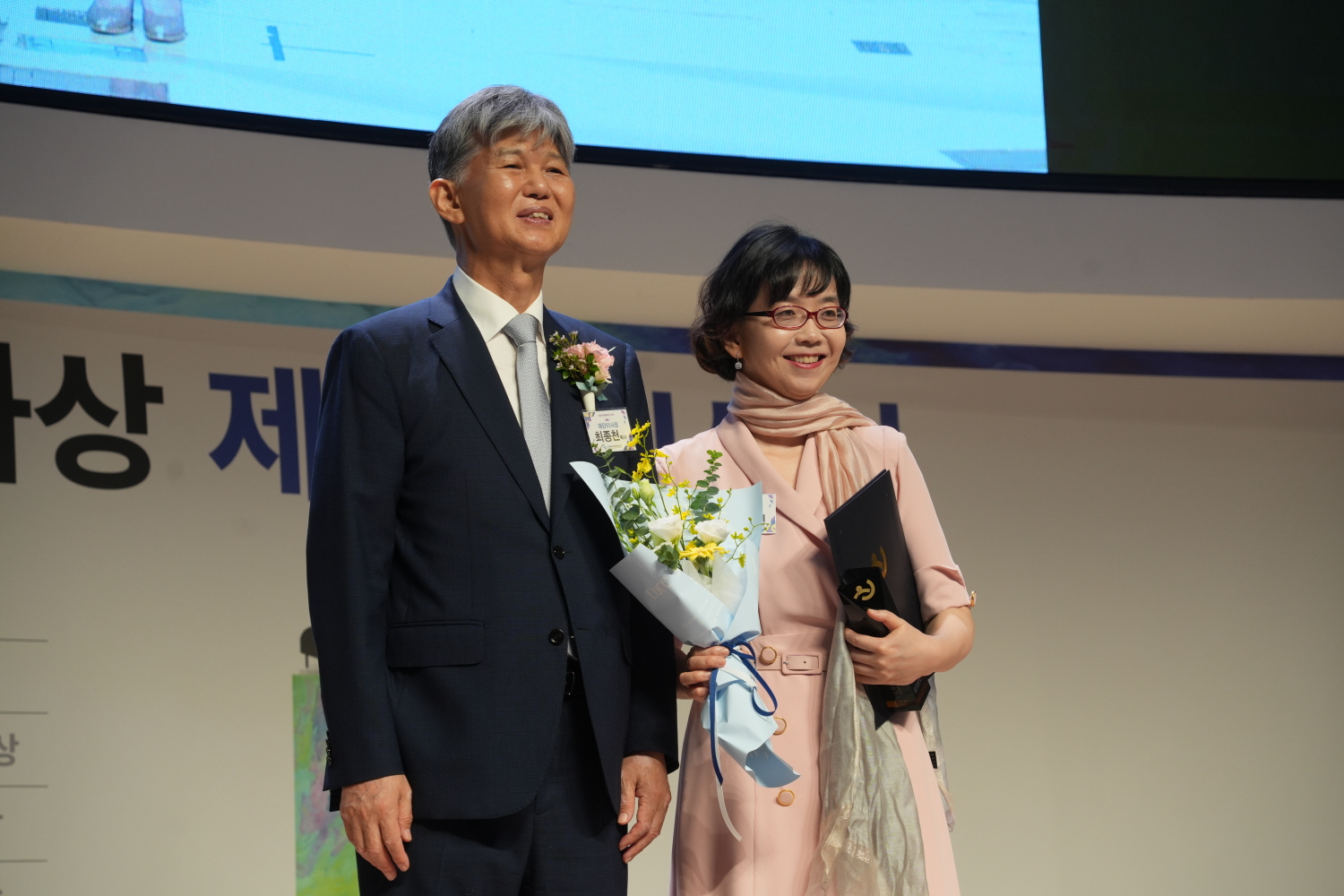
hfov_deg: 19.1
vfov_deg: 12.8
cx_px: 672
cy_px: 448
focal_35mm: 107
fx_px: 3994
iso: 640
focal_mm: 107
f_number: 6.3
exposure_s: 1/160
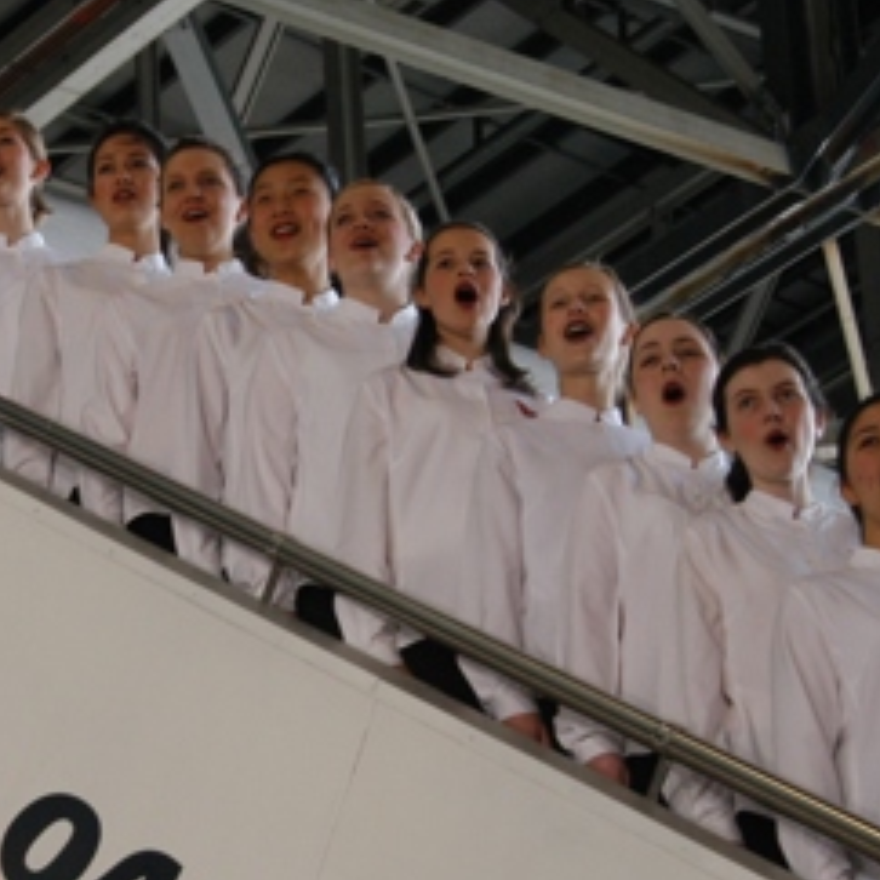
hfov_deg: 10.5
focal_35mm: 166
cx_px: 240
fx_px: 4774
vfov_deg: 10.5
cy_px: 662
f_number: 10
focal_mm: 42
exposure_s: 1/90
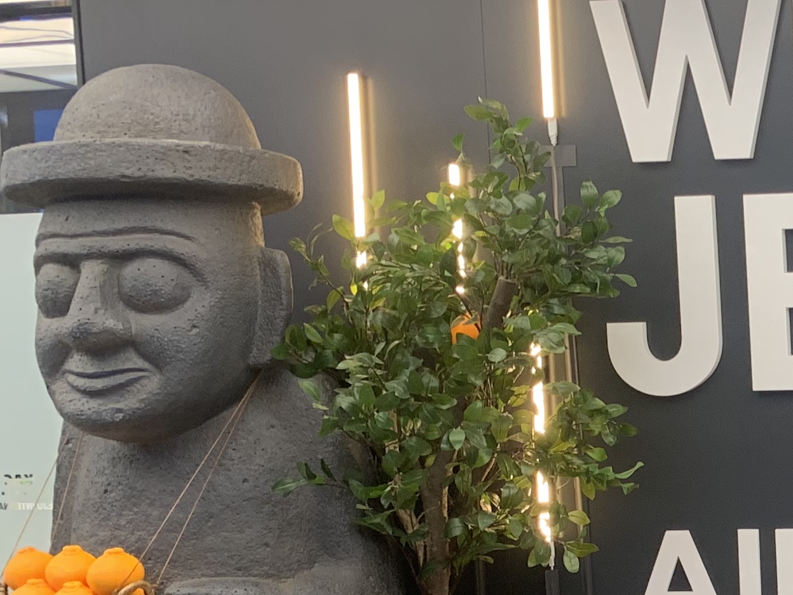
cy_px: 435
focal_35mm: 84
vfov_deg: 17.5
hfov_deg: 19.9
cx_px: 1221
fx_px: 1924
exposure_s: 1/120
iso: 64
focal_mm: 4.25
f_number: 1.8
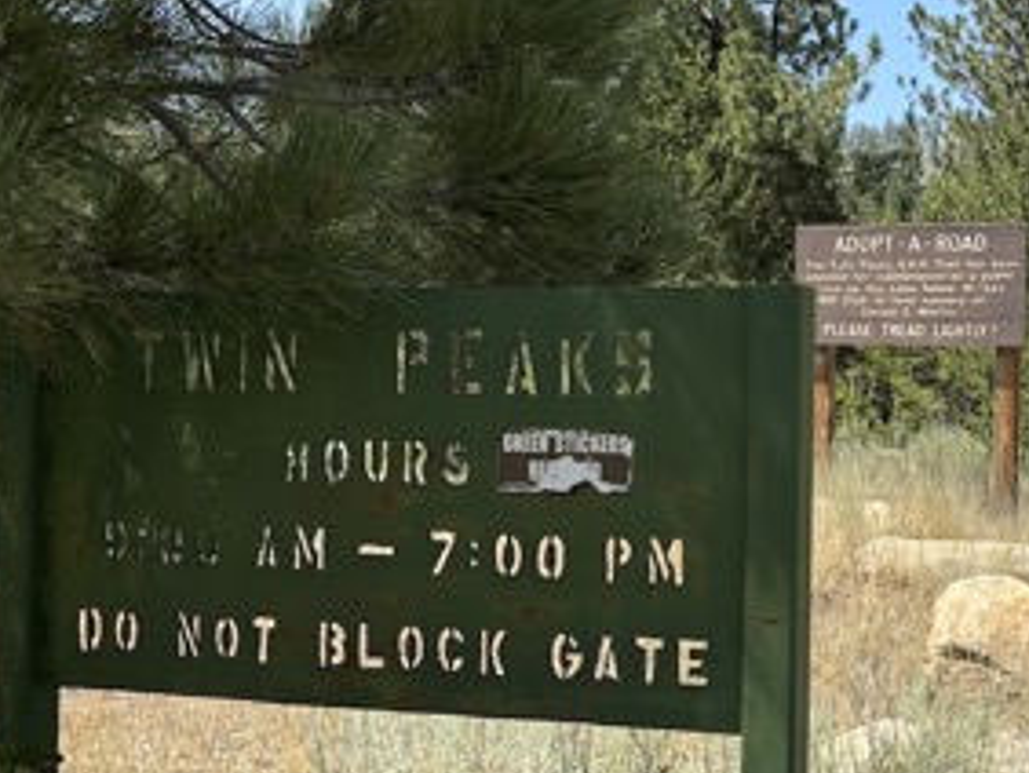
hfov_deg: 31.7
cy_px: 365
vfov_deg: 24.8
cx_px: 836
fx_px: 1755
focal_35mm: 59
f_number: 1.6
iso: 50
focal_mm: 5.96
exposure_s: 1/1783
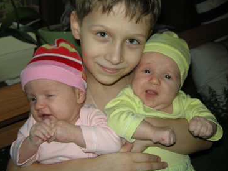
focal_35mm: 43
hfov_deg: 43.8
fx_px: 283
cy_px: 70
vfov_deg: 33.5
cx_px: 107
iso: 64
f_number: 2.7
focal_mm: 7.5
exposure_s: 1/60
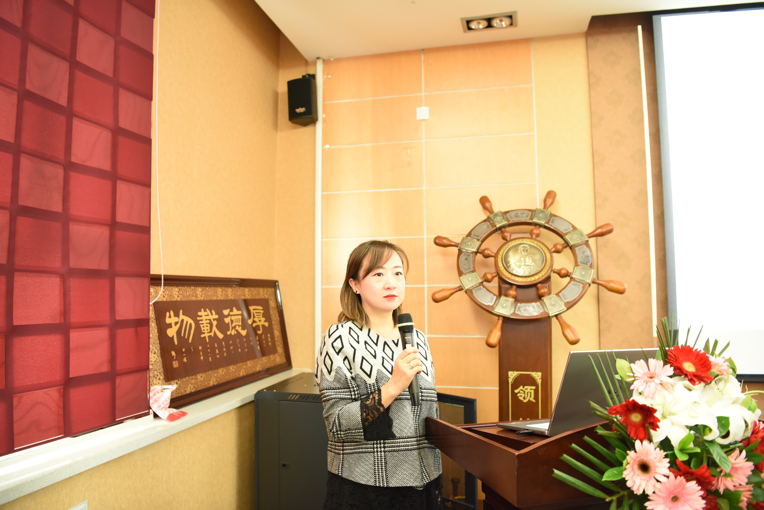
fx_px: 509
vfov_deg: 53.2
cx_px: 382
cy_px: 255
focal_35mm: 24
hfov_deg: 73.7
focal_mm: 24
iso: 1600
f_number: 2.8
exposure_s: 1/13
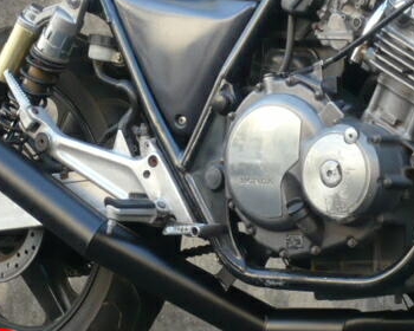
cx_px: 270
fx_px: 2818
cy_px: 151
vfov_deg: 6.7
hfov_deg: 8.4
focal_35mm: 230
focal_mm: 14.1
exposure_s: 1/30
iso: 100
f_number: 5.2
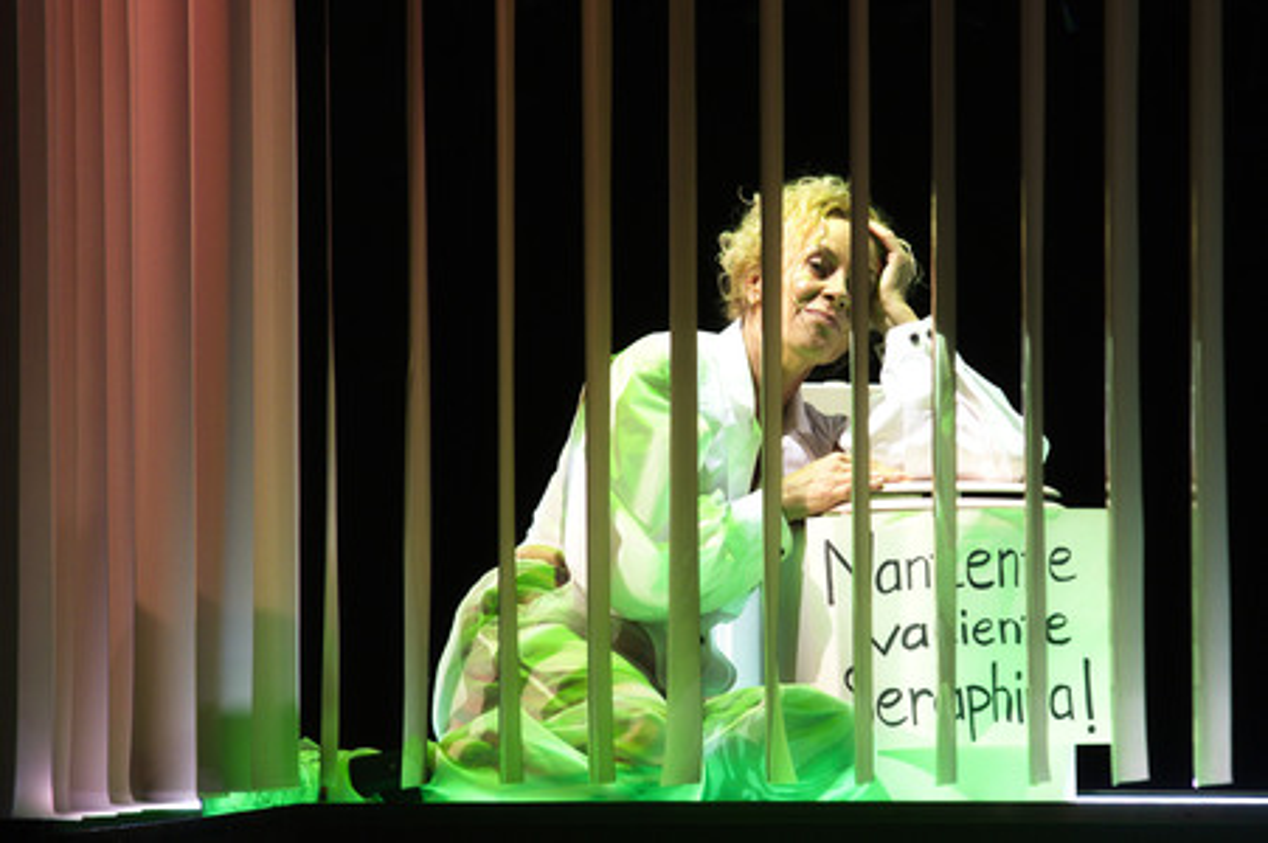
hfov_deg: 10.3
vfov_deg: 6.9
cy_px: 422
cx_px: 634
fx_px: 7039
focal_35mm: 200
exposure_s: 1/250
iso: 1600
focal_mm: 200
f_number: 5
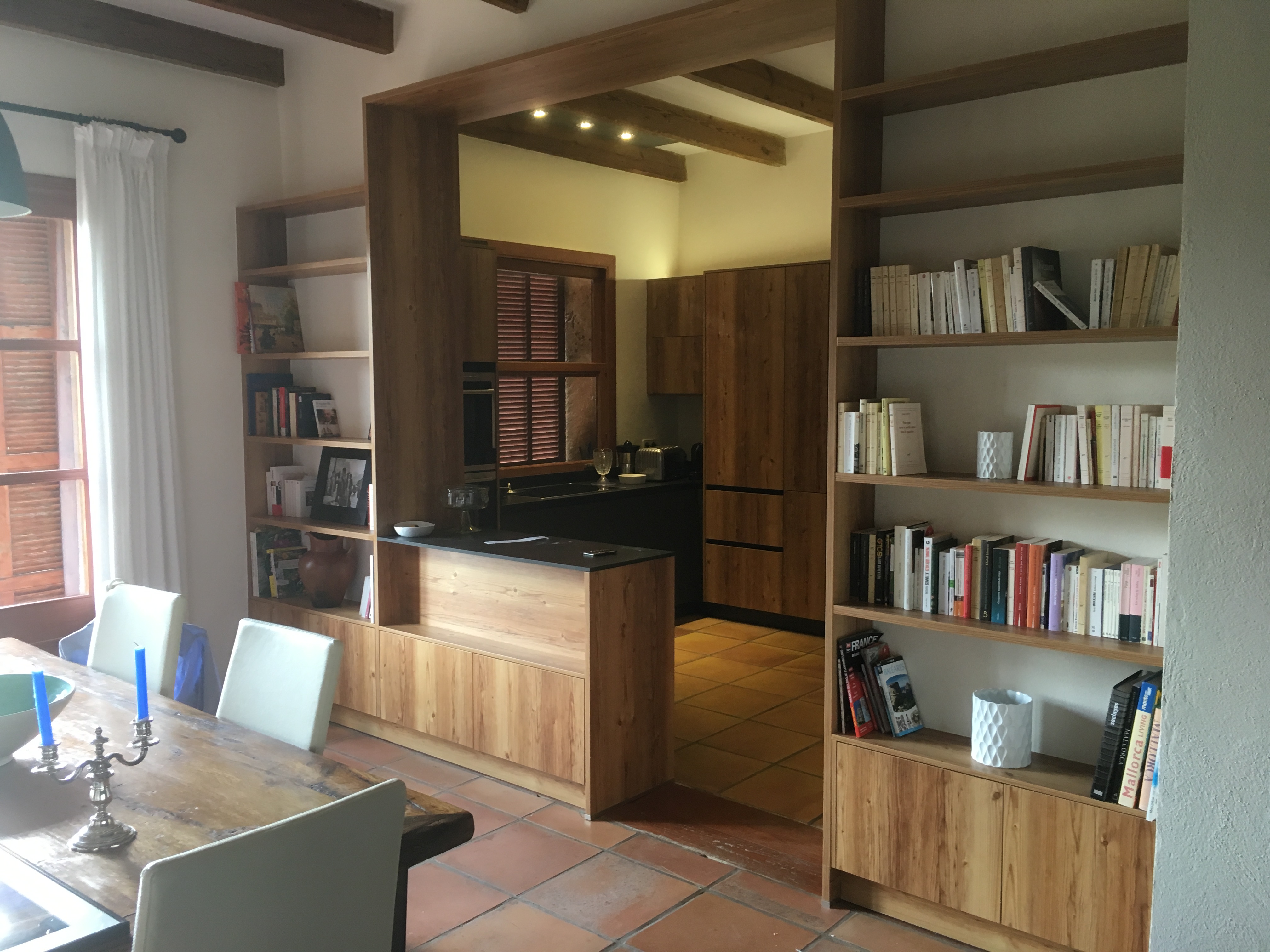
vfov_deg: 48.2
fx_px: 1064
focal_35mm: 29
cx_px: 635
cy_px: 476
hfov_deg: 61.7
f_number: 2.2
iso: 125
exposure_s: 1/33
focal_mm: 4.15
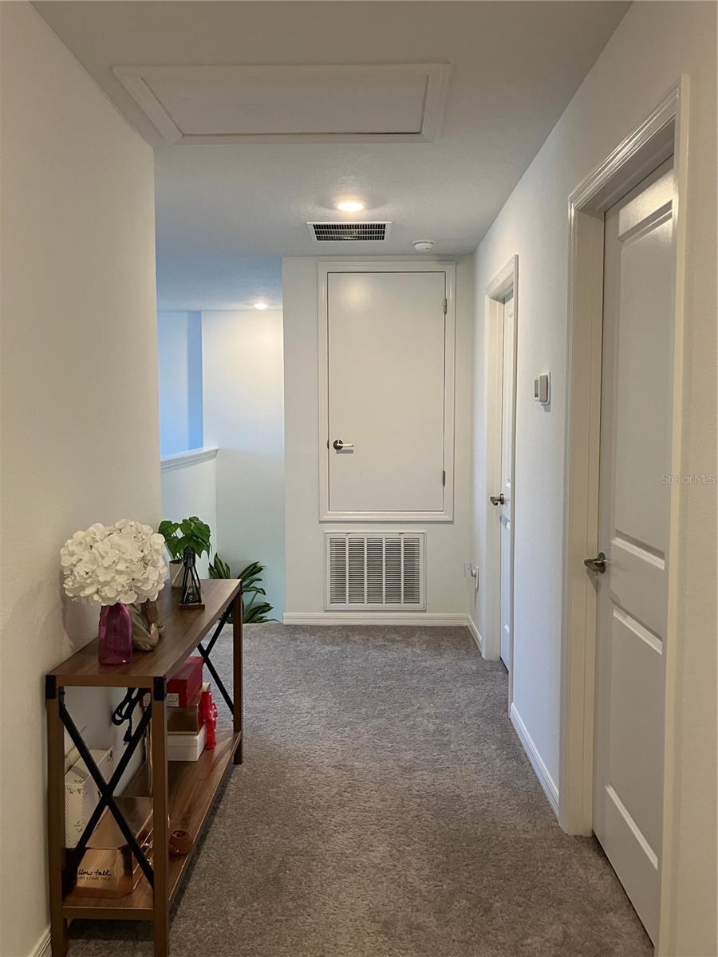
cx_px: 359
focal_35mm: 28
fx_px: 774
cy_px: 478
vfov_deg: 63.4
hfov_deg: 49.7
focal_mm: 3.99
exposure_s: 1/60
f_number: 1.8
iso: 125
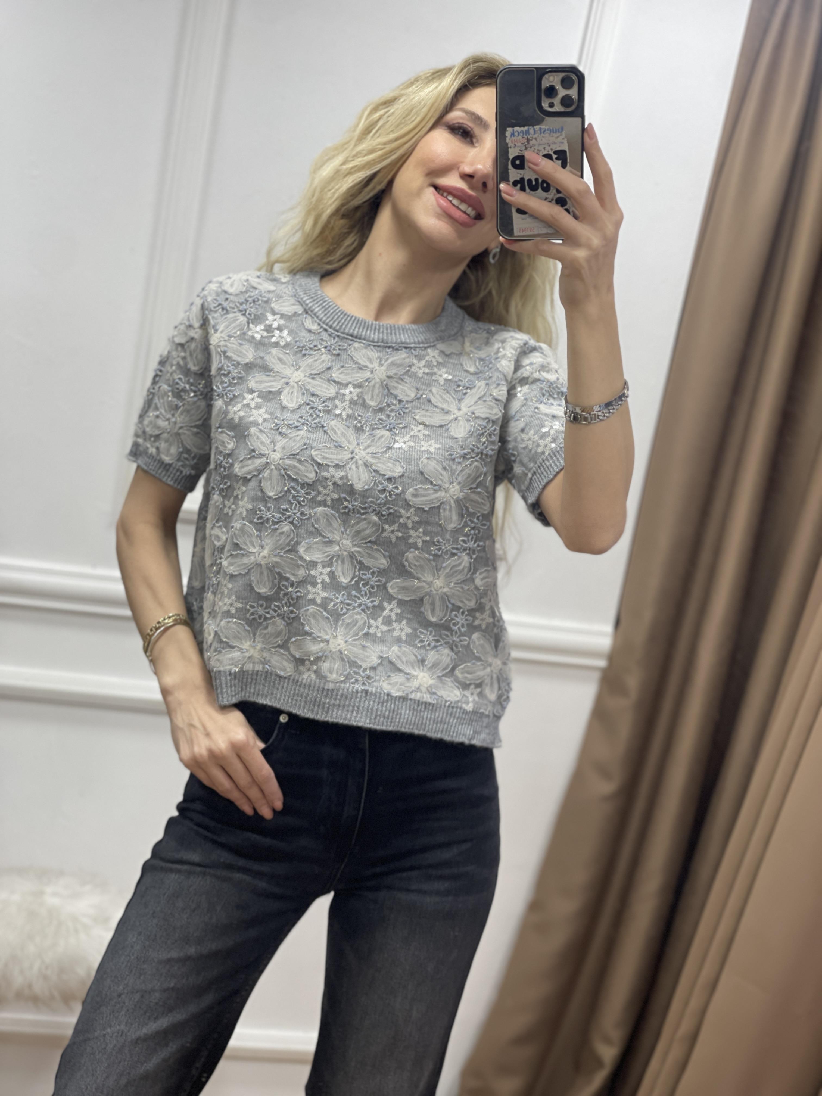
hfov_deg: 22.9
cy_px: 548
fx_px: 2026
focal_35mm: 64
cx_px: 411
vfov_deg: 30.3
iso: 64
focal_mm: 7.5
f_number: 2.2
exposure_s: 1/100
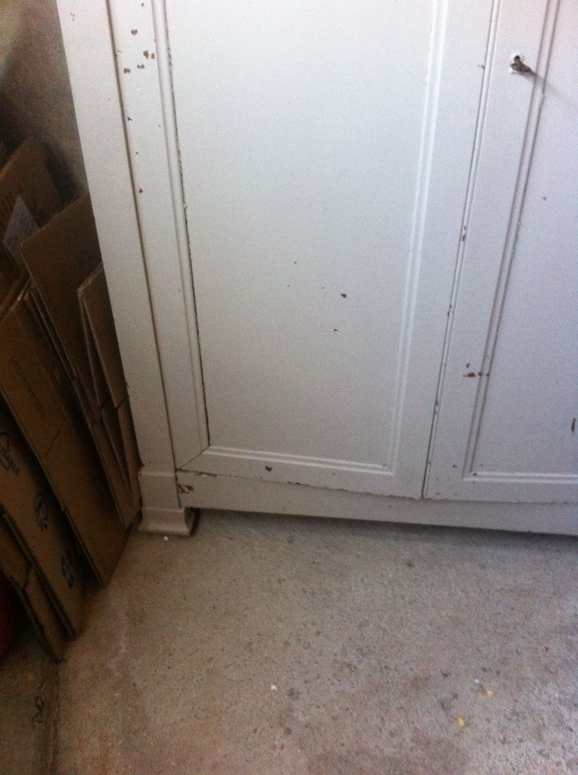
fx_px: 781
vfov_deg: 52.7
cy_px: 388
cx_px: 289
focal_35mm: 35
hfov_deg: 40.6
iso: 320
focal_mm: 3.85
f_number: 2.8
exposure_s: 1/15
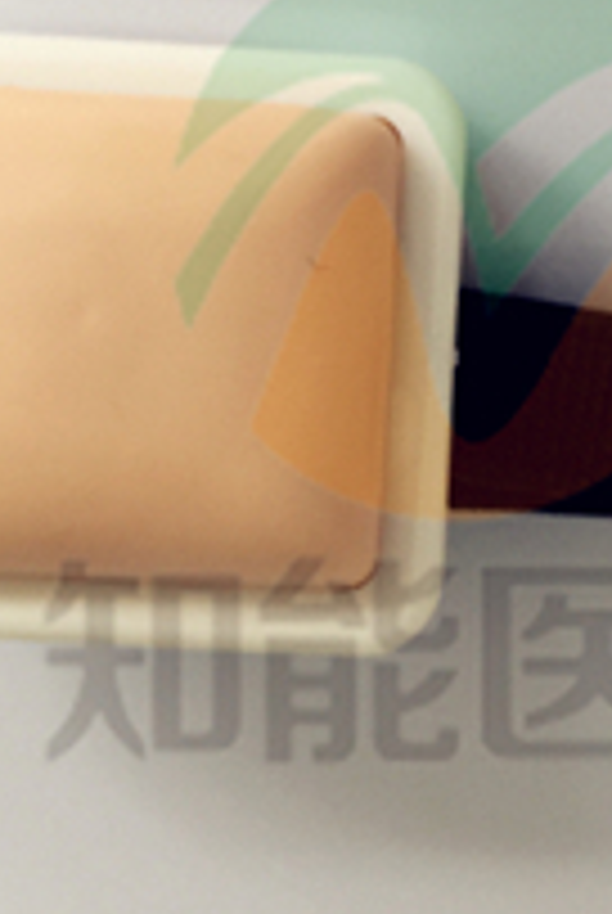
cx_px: 459
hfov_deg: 19.4
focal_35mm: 70
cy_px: 360
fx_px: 1779
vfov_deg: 28.7
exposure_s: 1/33
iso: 40
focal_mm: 4.15
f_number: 2.2
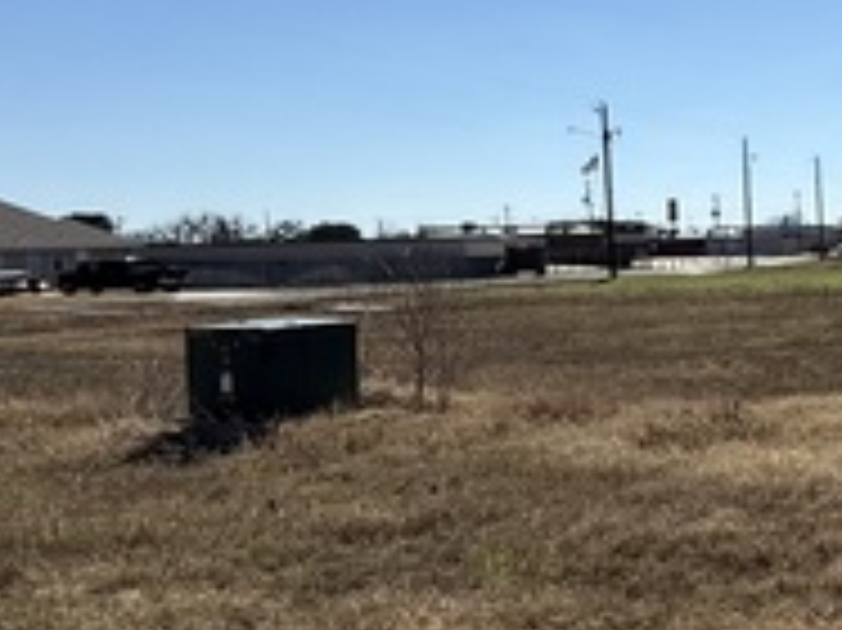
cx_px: 1036
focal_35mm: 48
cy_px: 292
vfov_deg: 30.2
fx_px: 1167
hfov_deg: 32.2
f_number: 2.2
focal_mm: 2.22
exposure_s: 1/5155
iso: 50
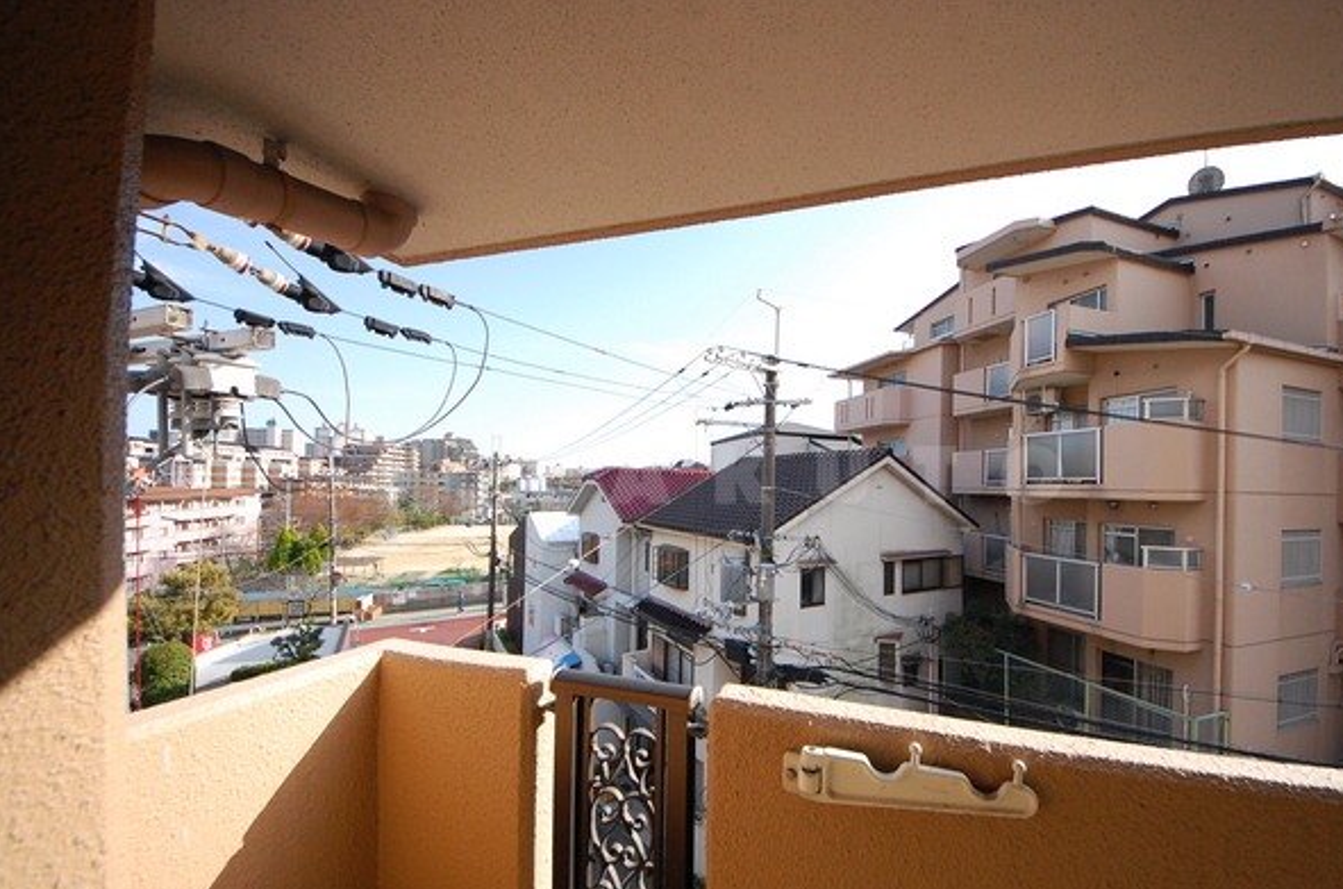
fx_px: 484
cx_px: 723
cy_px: 477
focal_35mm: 13
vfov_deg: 85.0
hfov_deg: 108.2
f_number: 4.5
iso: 800
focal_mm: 8
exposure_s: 1/1600
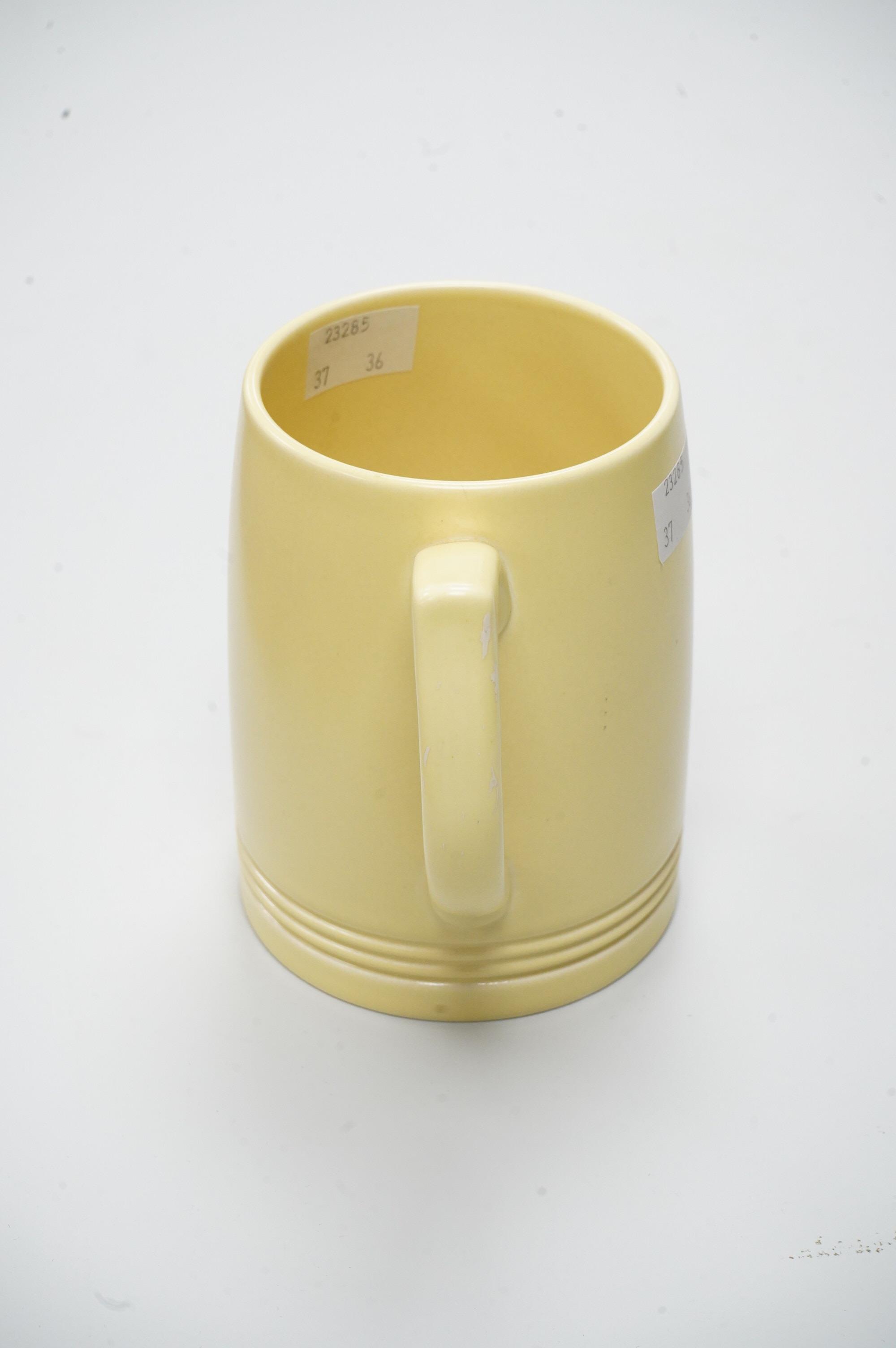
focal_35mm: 70
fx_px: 2618
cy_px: 674
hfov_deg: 19.4
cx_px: 448
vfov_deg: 28.9
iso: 4000
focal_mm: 70
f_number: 13
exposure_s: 1/80
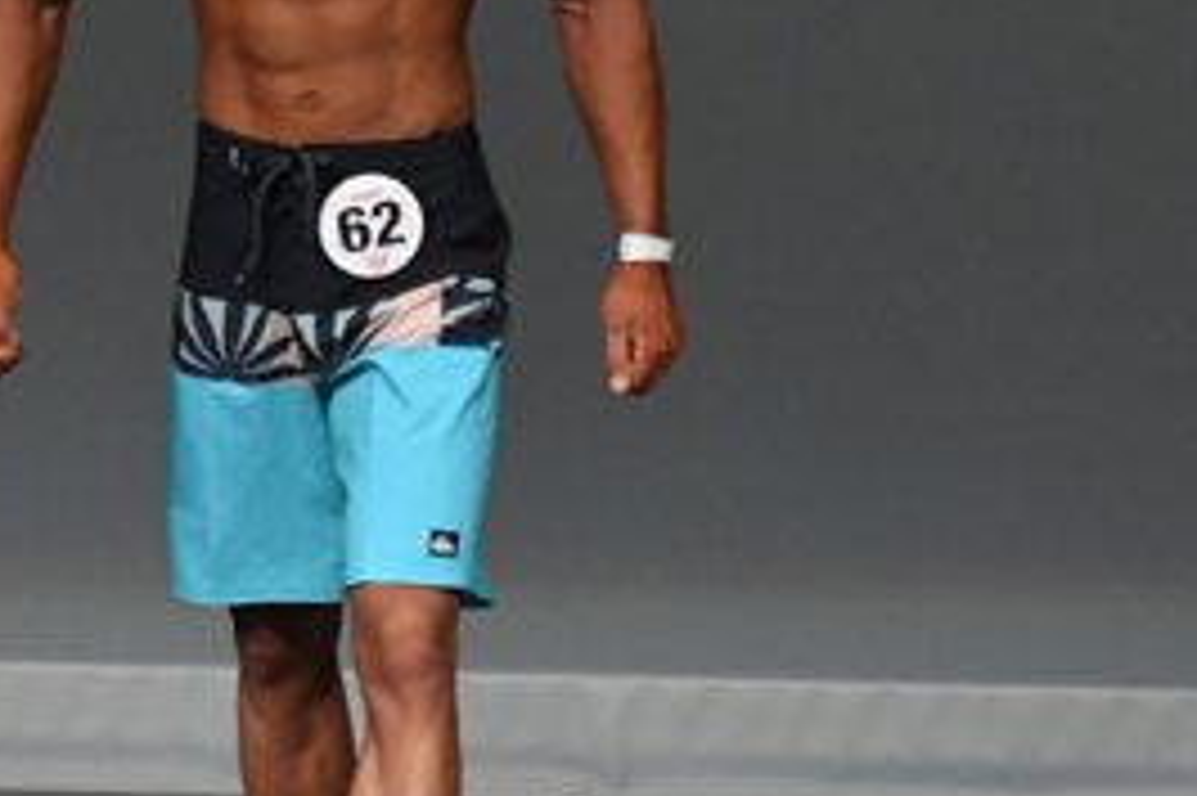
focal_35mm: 1005
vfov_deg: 1.4
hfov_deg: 2.1
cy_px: 387
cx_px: 398
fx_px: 33394
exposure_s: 1/400
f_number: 5.6
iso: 4000
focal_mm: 230
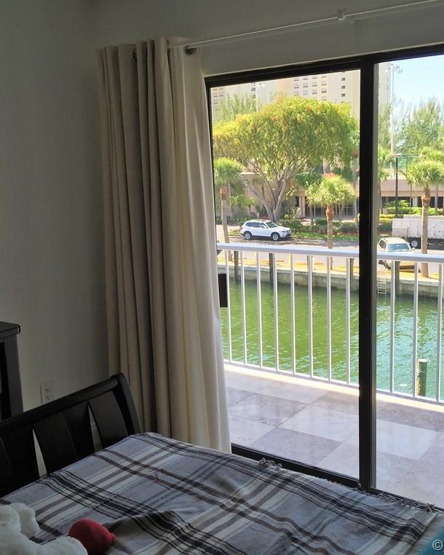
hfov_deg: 39.1
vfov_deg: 47.9
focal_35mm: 38
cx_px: 215
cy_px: 276
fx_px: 624
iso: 32
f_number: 2.2
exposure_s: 1/211
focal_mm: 4.15
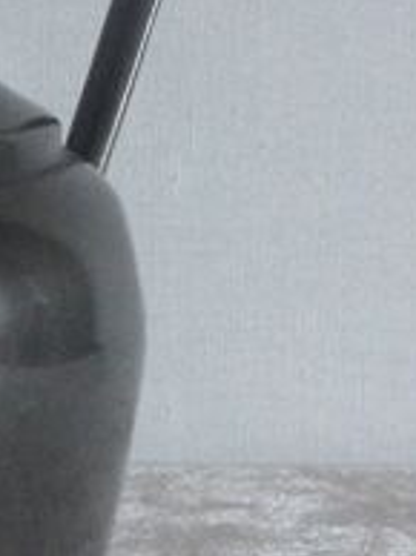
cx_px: -232
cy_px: 130
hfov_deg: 12.1
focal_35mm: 116
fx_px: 1863
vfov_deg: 16.9
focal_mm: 4.28
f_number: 2.4
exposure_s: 1/15
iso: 250
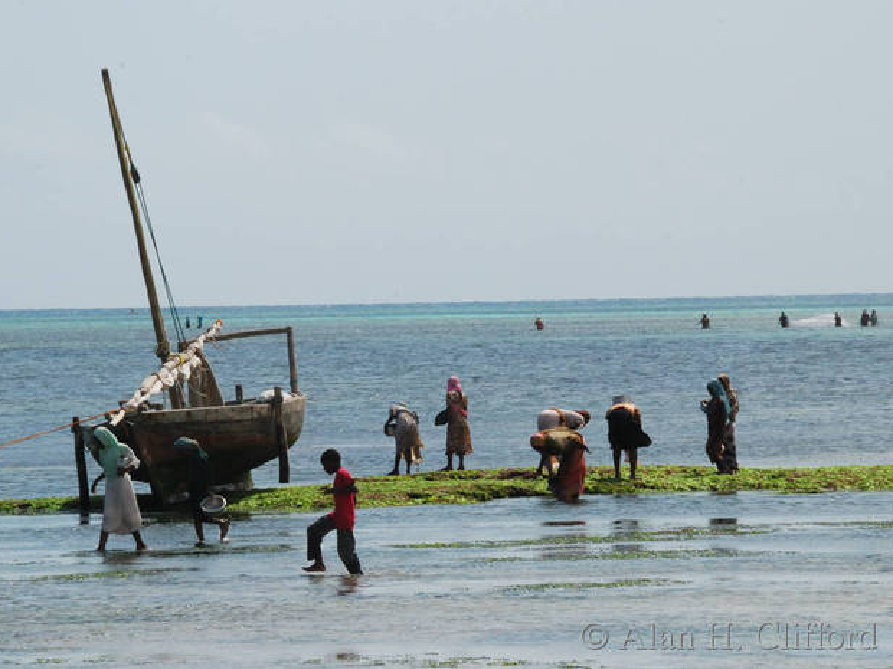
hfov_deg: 6.1
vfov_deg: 4.6
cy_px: 334
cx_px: 413
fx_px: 8410
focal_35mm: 326
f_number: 20
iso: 800
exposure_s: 1/400
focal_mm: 200
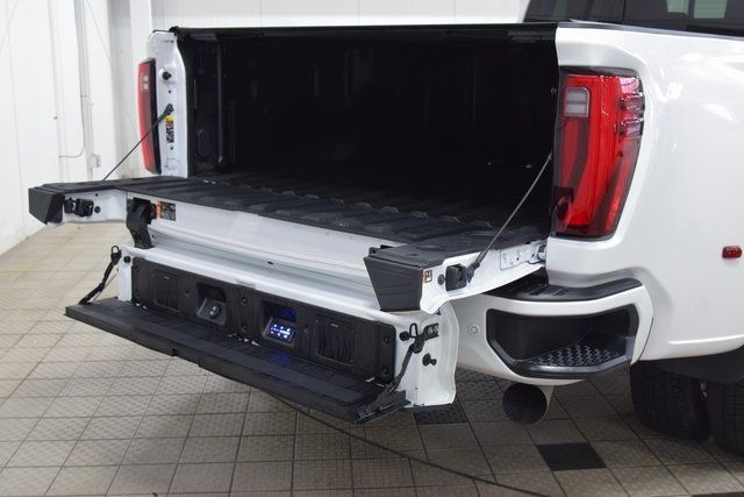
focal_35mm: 40
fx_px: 837
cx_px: 372
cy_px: 248
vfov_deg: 33.0
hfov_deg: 47.9
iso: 800
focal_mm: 27
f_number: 6.3
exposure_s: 1/15
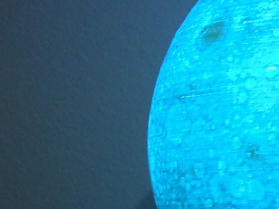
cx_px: 333
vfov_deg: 10.4
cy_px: 240
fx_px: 1136
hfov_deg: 13.6
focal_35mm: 141
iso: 320
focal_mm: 3.95
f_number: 2.2
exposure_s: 1/33.3
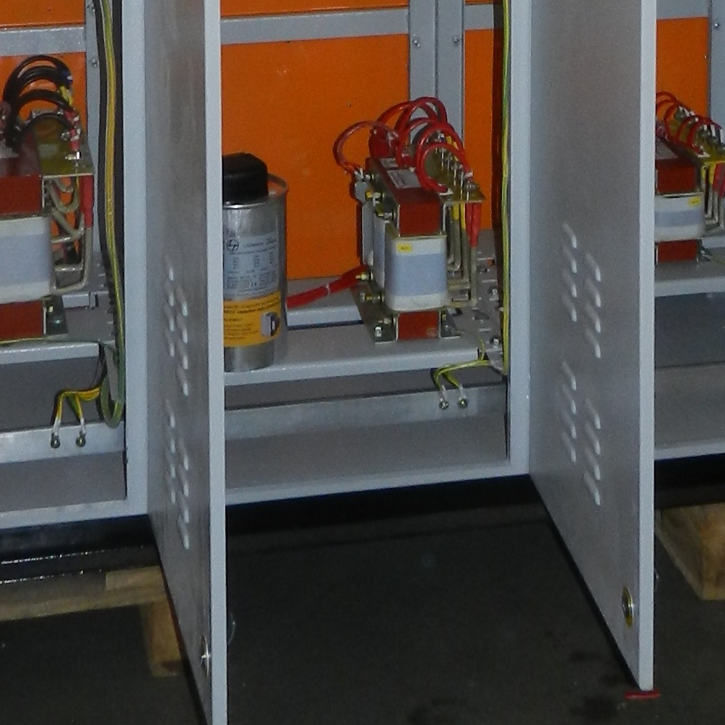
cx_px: 399
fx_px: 1919
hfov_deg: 21.4
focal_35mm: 81
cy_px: -293
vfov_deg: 19.3
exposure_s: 1/30
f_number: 3.4
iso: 200
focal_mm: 4
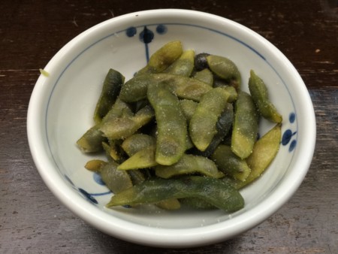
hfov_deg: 61.6
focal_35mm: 29
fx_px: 283
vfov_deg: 48.3
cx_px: 169
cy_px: 127
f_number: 2.2
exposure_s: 1/15
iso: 50
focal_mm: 4.15
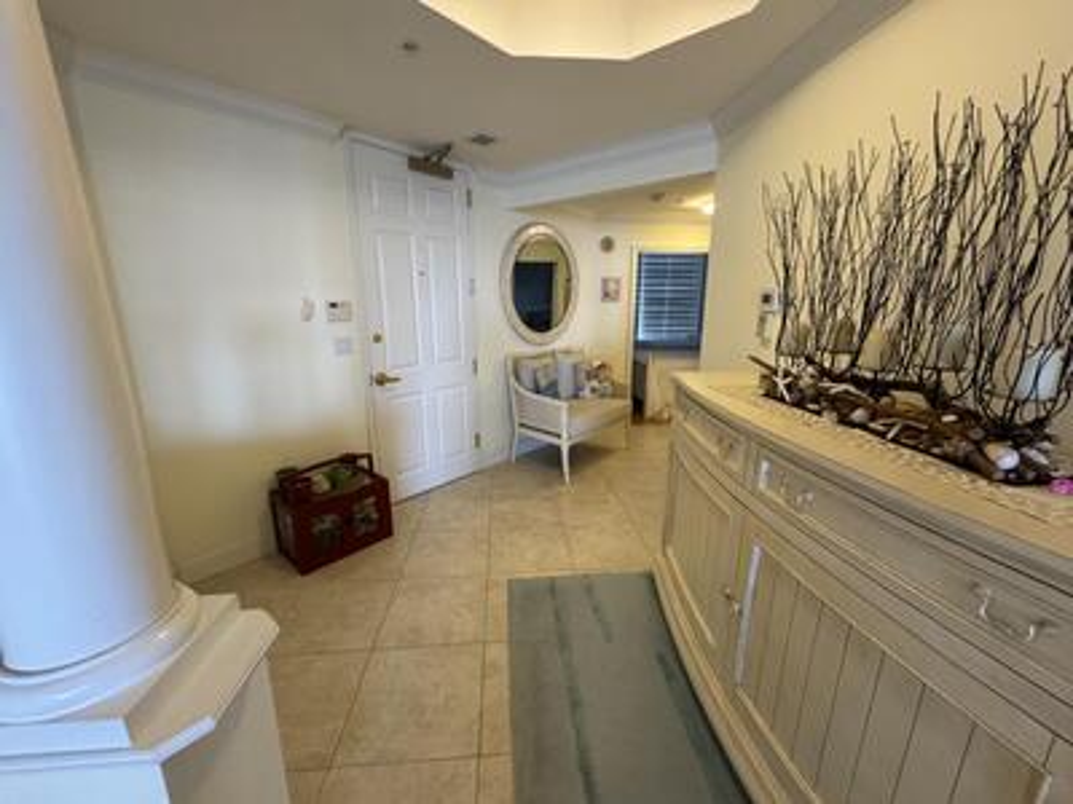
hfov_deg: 102.1
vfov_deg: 85.7
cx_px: 536
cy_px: 402
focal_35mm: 14
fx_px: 434
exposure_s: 1/60
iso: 320
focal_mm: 2.22
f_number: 2.2
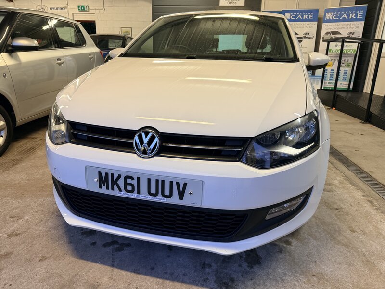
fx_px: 267
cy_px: 144
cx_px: 192
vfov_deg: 56.8
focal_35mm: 24
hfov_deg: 71.6
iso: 125
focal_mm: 6.76
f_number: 1.78
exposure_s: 1/100
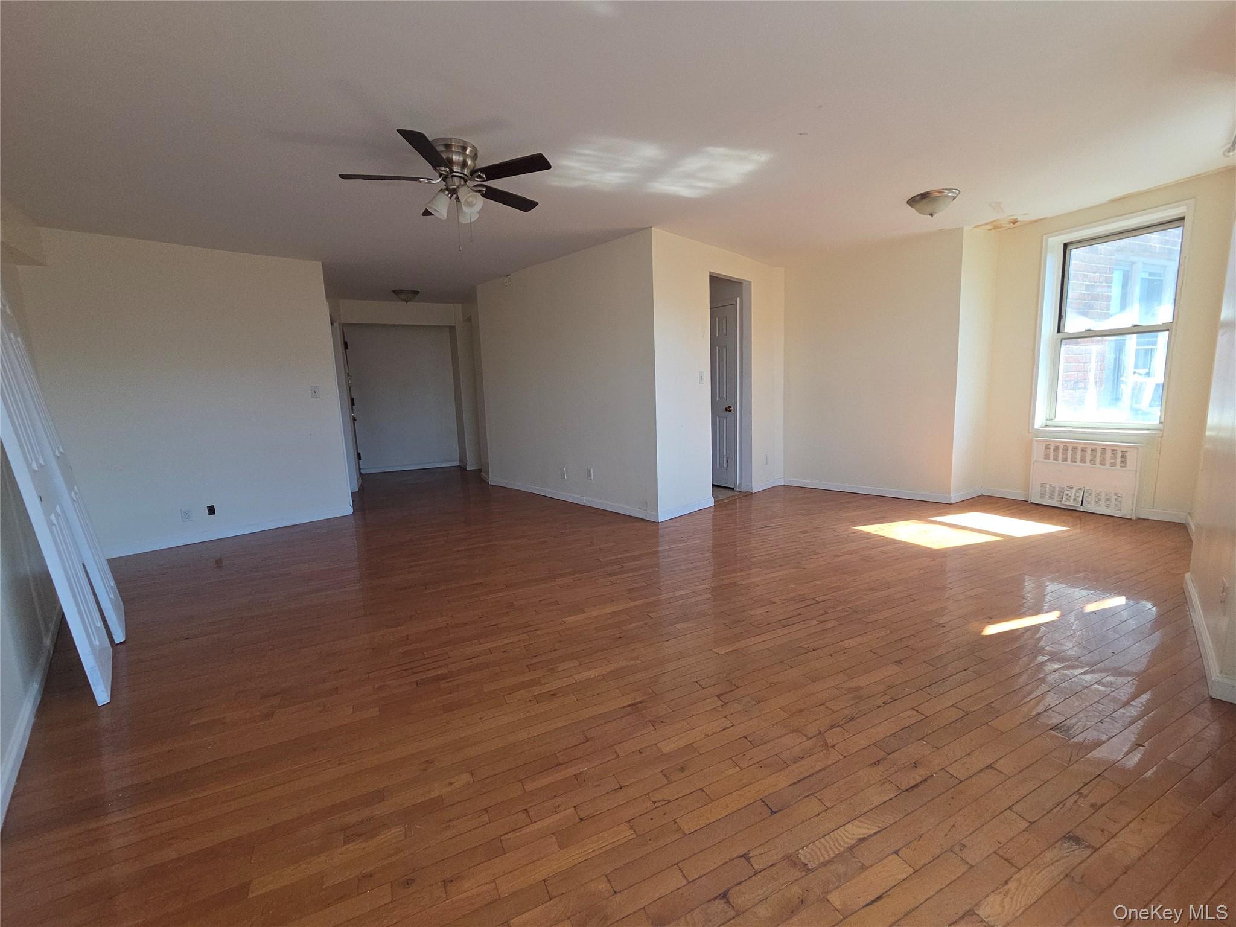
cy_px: 464
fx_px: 464
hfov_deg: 106.2
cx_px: 618
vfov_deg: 89.9
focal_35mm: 13
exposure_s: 1/150
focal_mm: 2.2
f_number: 2.2
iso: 50
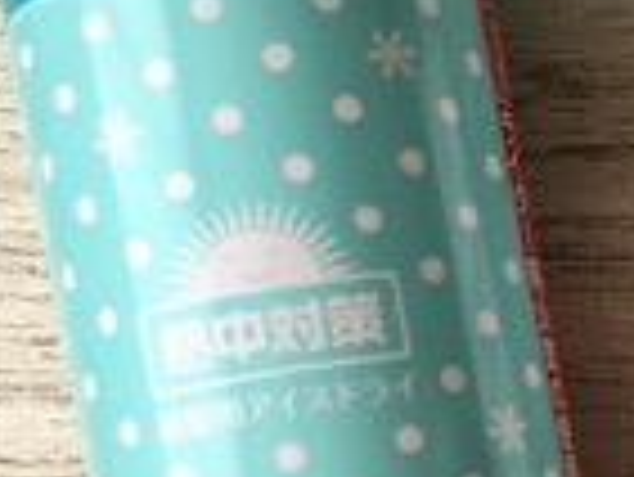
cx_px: 1340
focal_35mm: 127
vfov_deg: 11.5
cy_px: 531
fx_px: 2328
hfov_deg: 13.1
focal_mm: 4
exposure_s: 1/24
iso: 40
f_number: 1.8
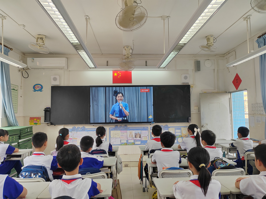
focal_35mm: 27
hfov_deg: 65.3
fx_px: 207
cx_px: 133
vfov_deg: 51.4
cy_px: 100
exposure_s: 1/110
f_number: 1.9
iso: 100
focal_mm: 5.52
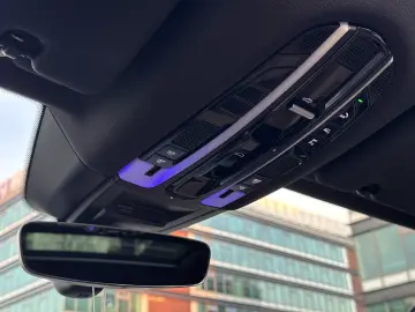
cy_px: 156
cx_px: 208
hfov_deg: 39.7
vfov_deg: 30.3
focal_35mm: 48
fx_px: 575
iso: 200
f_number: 1.78
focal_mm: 6.76
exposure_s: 1/60
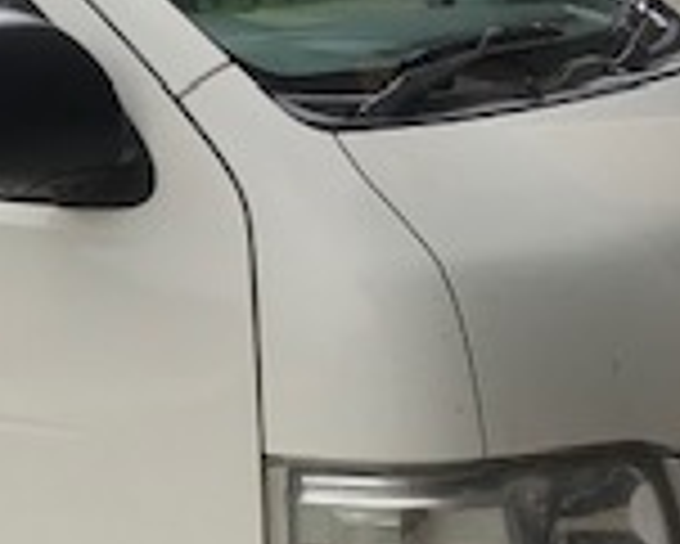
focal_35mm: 116
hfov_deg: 15.2
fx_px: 2336
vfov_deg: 13.3
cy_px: 270
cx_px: -365
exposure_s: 1/2591
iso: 20
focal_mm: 3.99
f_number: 1.8
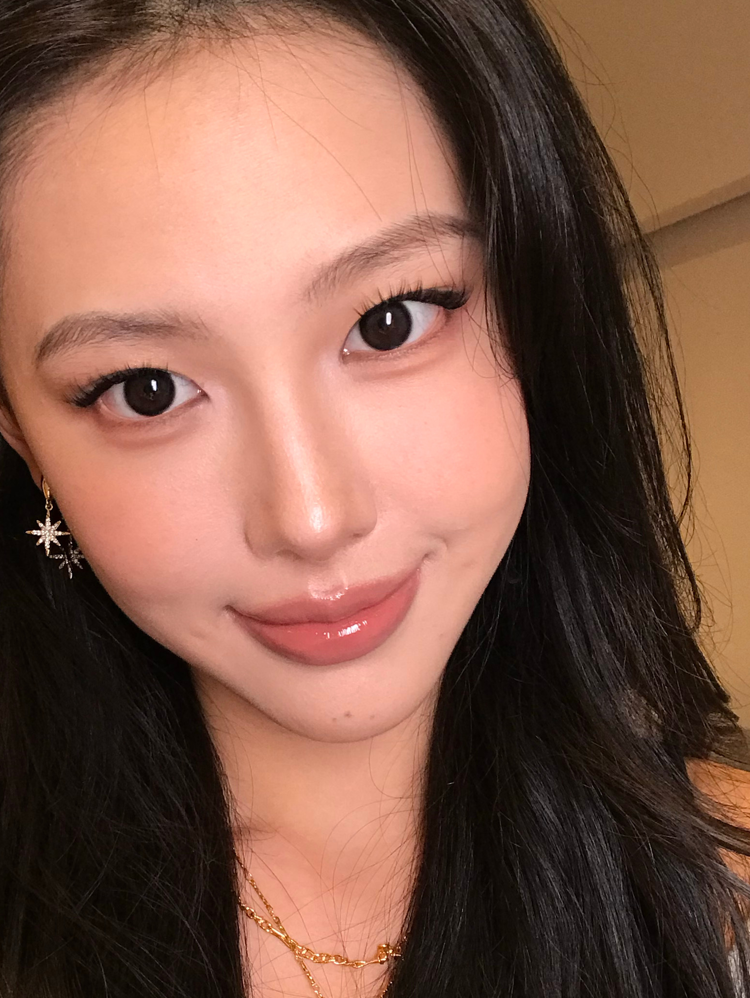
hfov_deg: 30.1
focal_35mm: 48
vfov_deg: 39.5
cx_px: 248
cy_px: 598
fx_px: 1385
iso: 64
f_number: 2.2
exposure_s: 1/32
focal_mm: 2.87
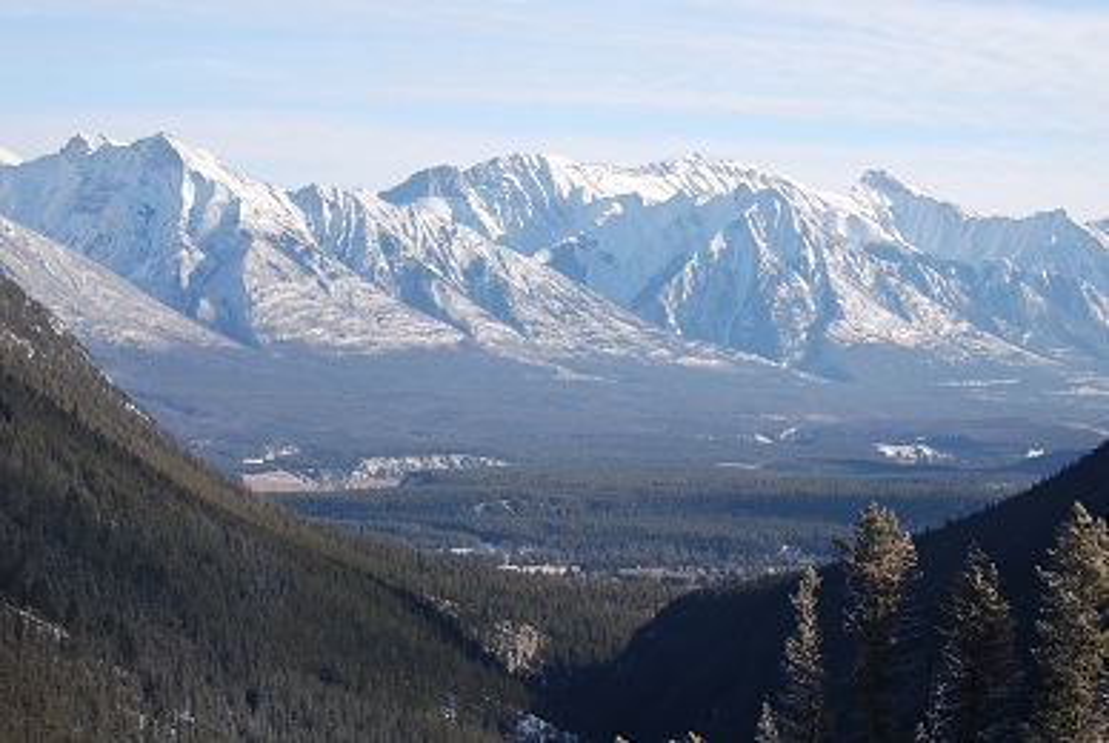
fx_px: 3239
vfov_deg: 13.1
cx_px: 554
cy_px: 372
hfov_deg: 19.4
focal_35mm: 105
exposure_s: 1/1000
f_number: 4.5
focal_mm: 70
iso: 200
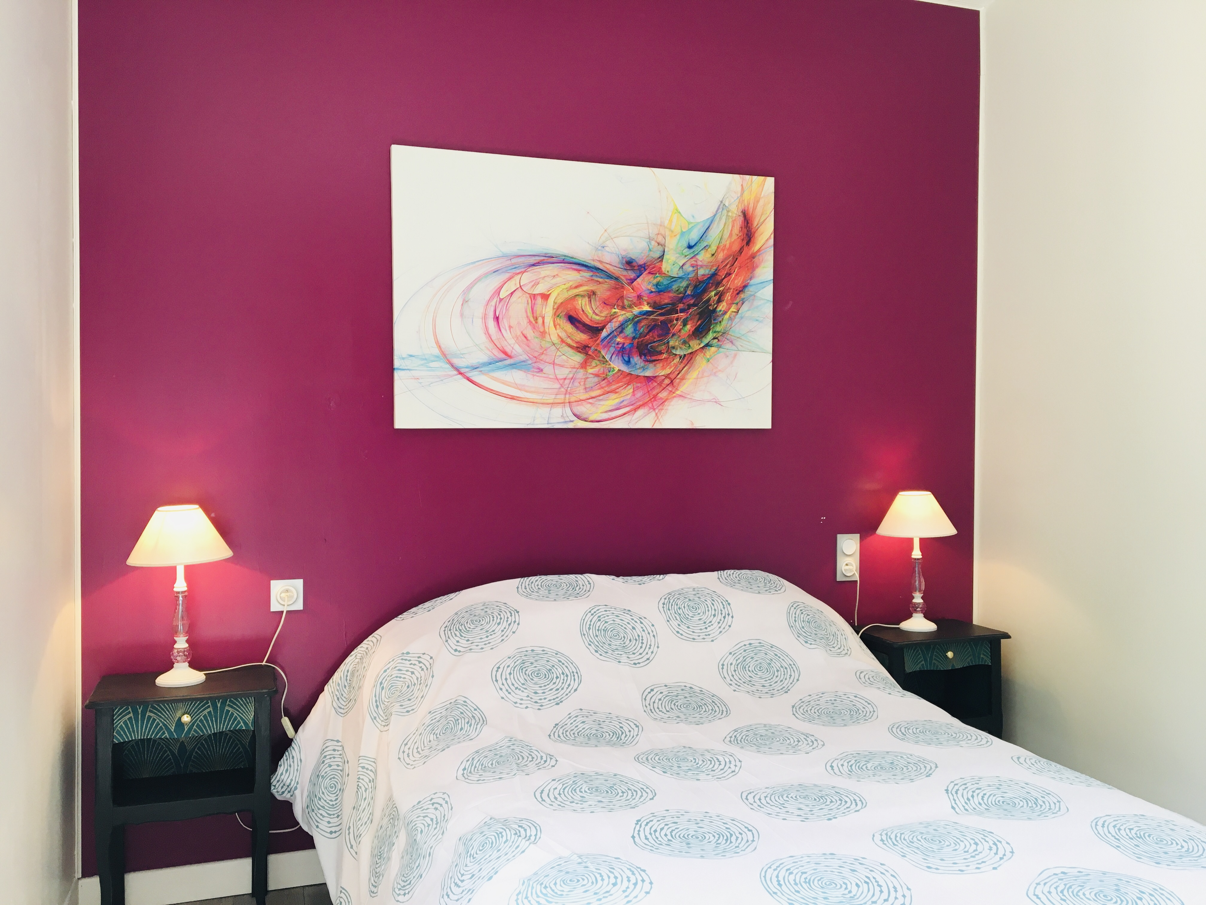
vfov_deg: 48.2
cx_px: 603
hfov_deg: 61.7
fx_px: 1010
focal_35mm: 29
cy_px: 452
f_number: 2.2
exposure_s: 1/33
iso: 25
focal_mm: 4.15
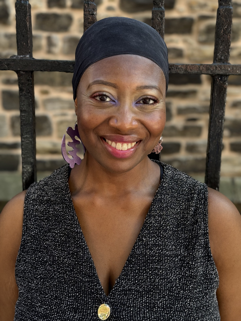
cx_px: 120
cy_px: 160
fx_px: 446
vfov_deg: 39.7
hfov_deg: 30.3
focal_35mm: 48
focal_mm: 6.76
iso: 64
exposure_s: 1/122
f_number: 1.78
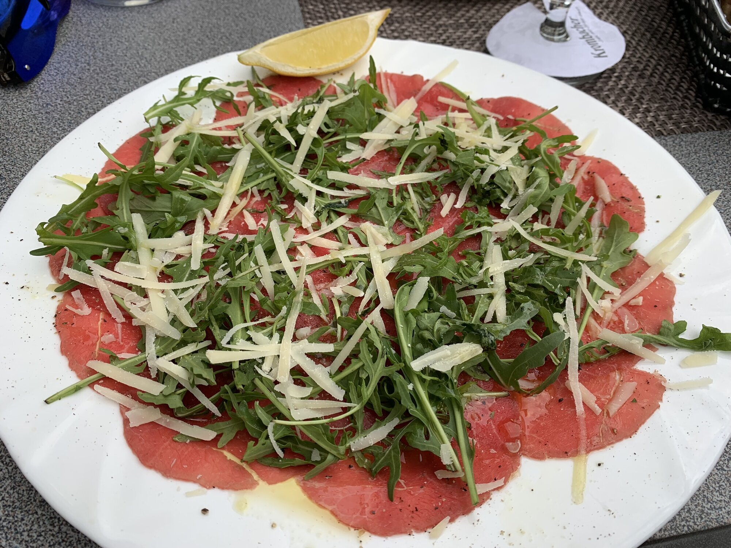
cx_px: 366
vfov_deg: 53.1
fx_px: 549
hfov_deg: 67.3
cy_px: 274
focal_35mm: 26
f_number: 1.8
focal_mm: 4.25
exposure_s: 1/351
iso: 25
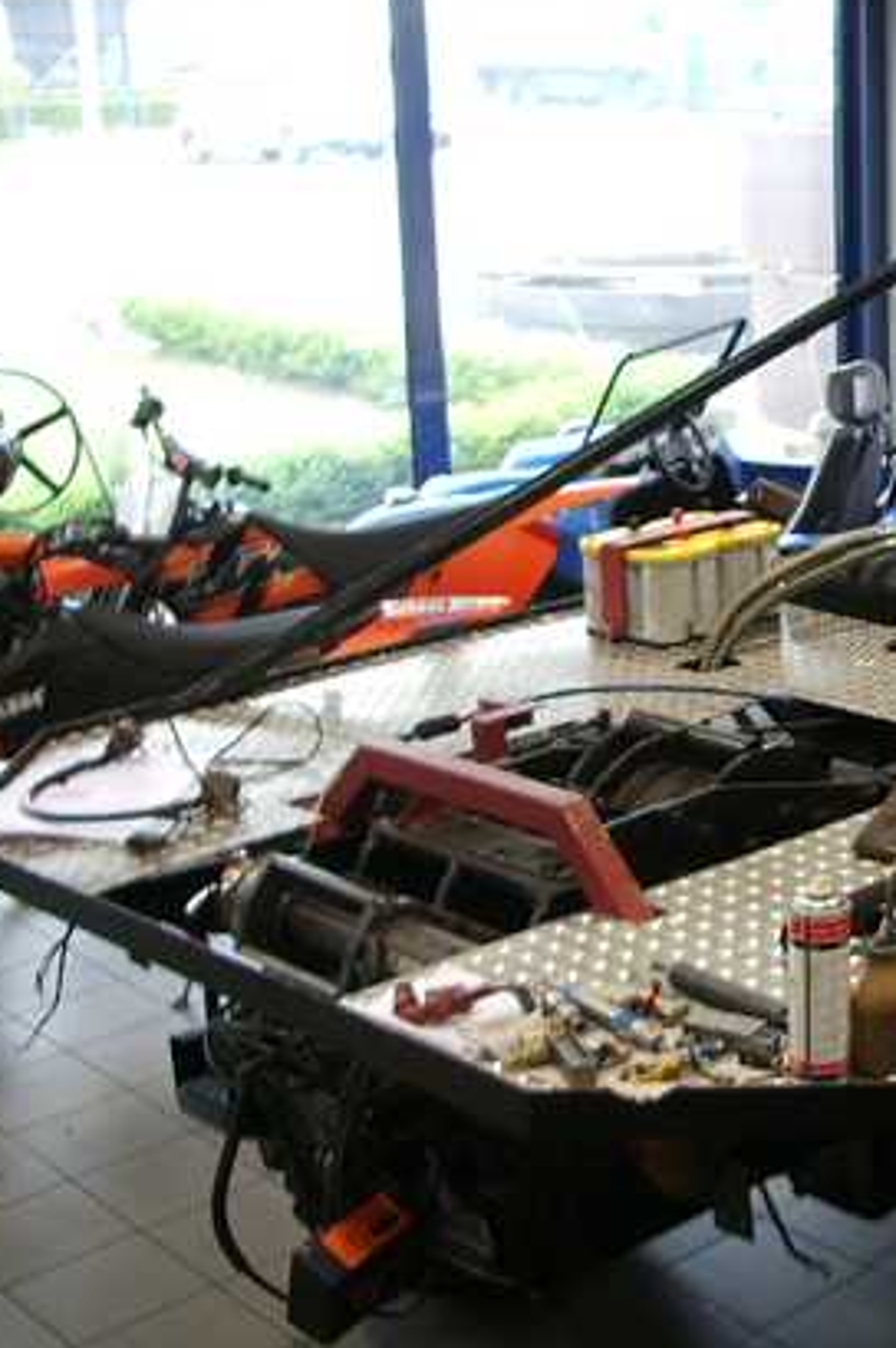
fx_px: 2131
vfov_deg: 35.1
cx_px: 1031
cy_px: 666
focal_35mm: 57
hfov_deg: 22.2
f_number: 2.6
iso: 100
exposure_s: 1/15
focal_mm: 5.8
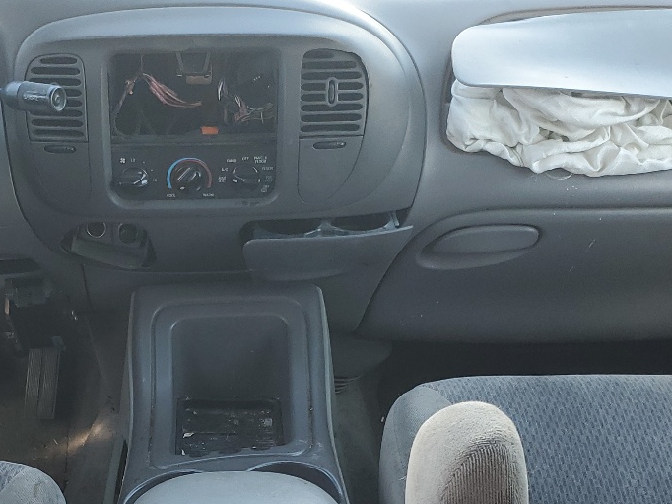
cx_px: 177
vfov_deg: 23.1
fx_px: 1184
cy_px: 497
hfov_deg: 31.2
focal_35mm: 61
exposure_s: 1/152
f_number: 1.5
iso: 50
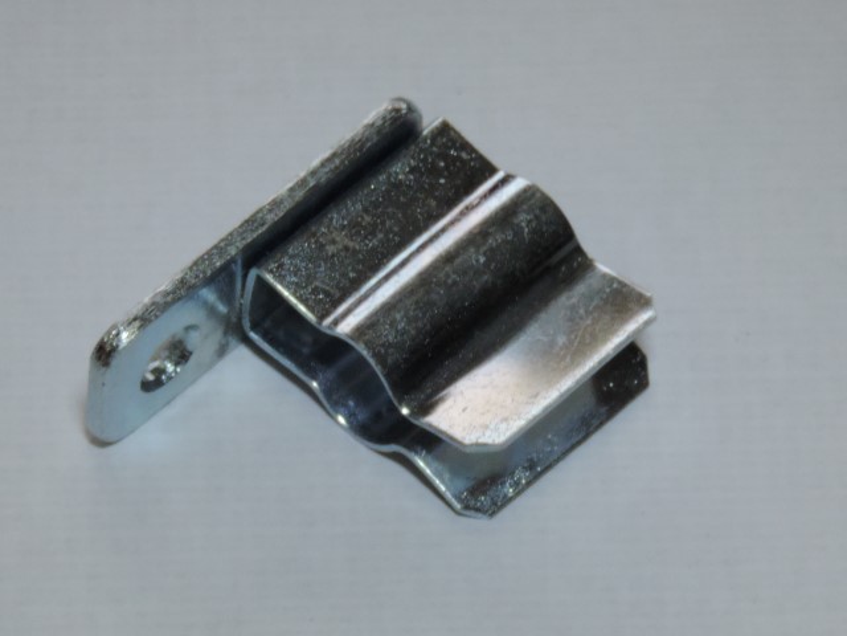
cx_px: 424
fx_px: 4160
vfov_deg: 8.7
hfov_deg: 11.6
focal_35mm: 170
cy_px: 318
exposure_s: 1/125
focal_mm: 30.3
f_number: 4.5
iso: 400
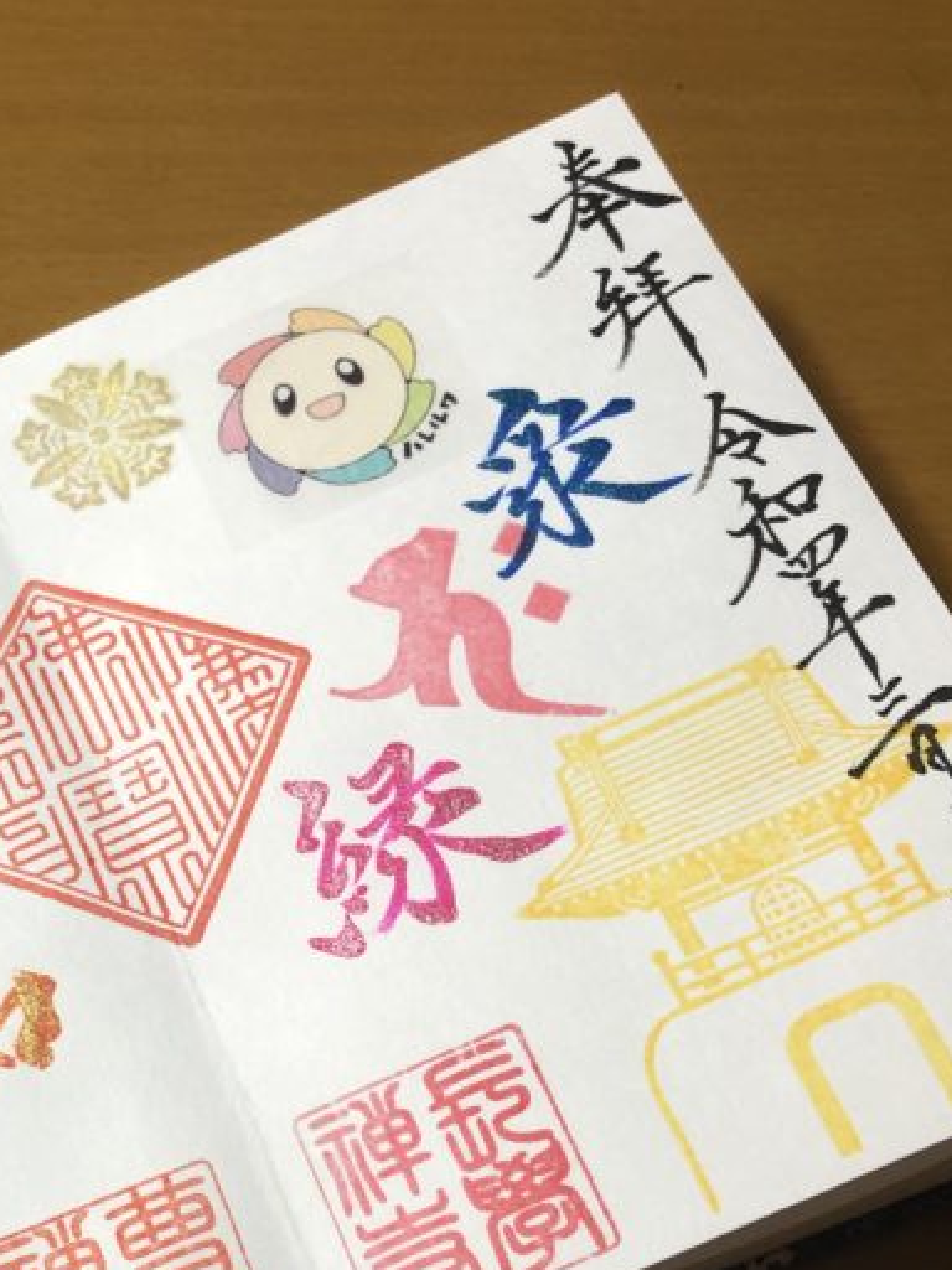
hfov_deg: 25.7
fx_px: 2053
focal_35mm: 56
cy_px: 943
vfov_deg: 33.7
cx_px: 208
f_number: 1.8
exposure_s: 1/20
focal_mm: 3.99
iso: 40
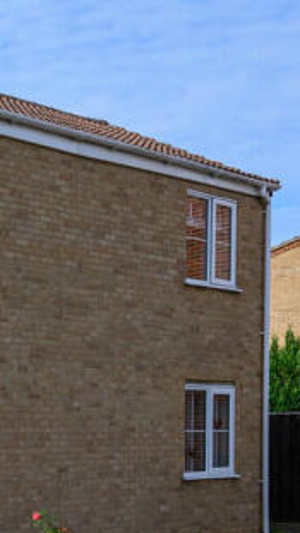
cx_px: -207
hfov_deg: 16.4
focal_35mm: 64
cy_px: 340
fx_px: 905
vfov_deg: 32.6
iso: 320
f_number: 8
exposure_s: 1/800
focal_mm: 29
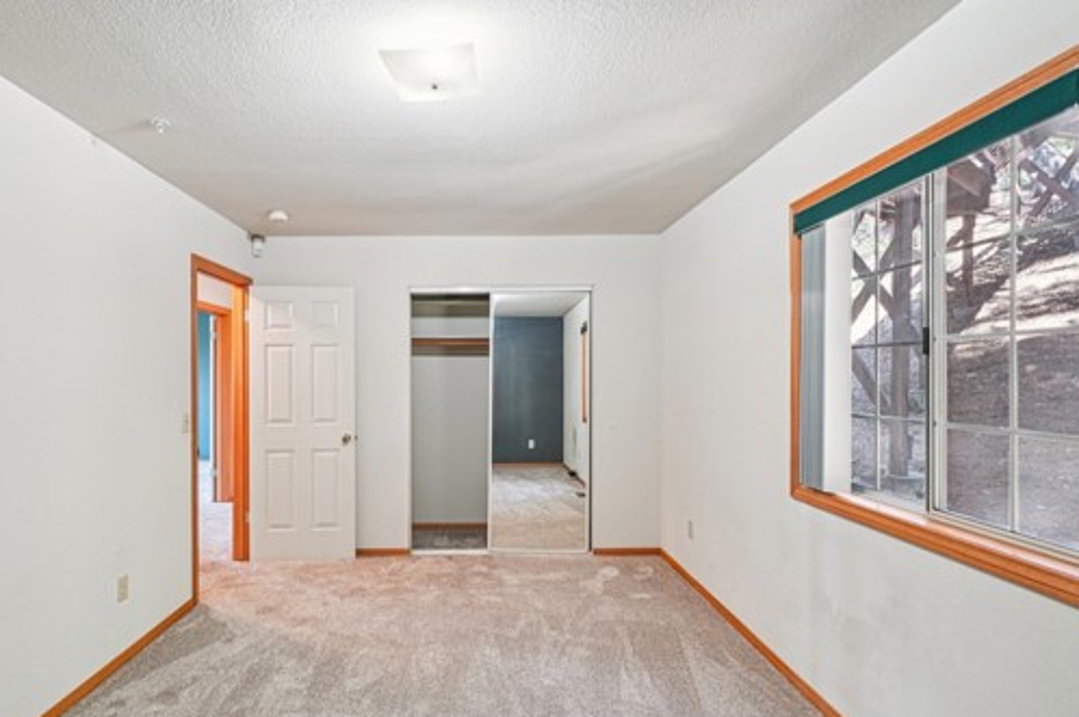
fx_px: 539
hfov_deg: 89.7
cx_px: 483
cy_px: 377
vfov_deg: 67.2
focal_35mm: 18
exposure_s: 1/2.5
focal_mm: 14
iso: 400
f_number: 9
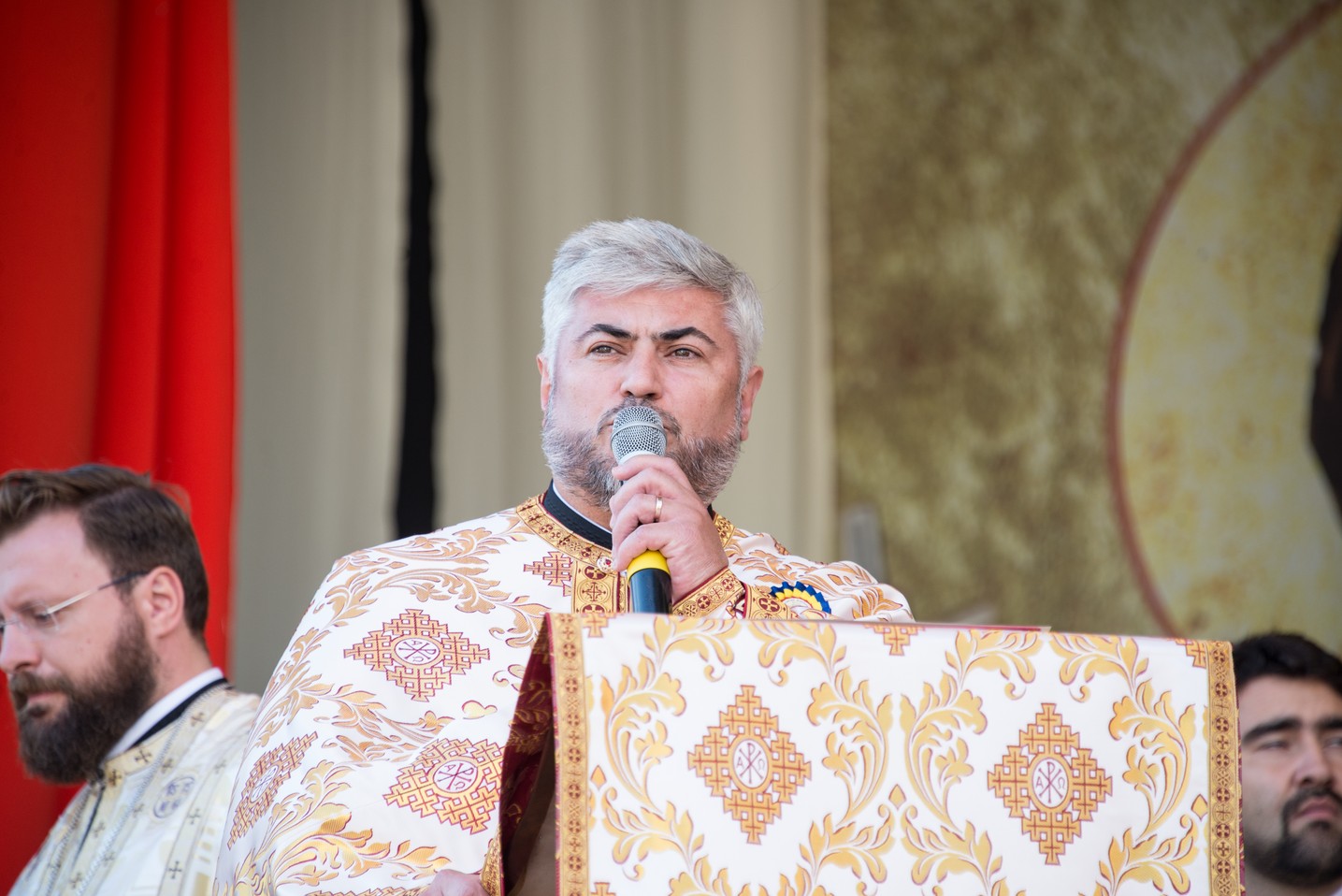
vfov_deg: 4.6
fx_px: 11187
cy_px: 448
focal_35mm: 300
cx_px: 671
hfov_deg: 6.9
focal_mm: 300
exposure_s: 1/125
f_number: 6.3
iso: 400
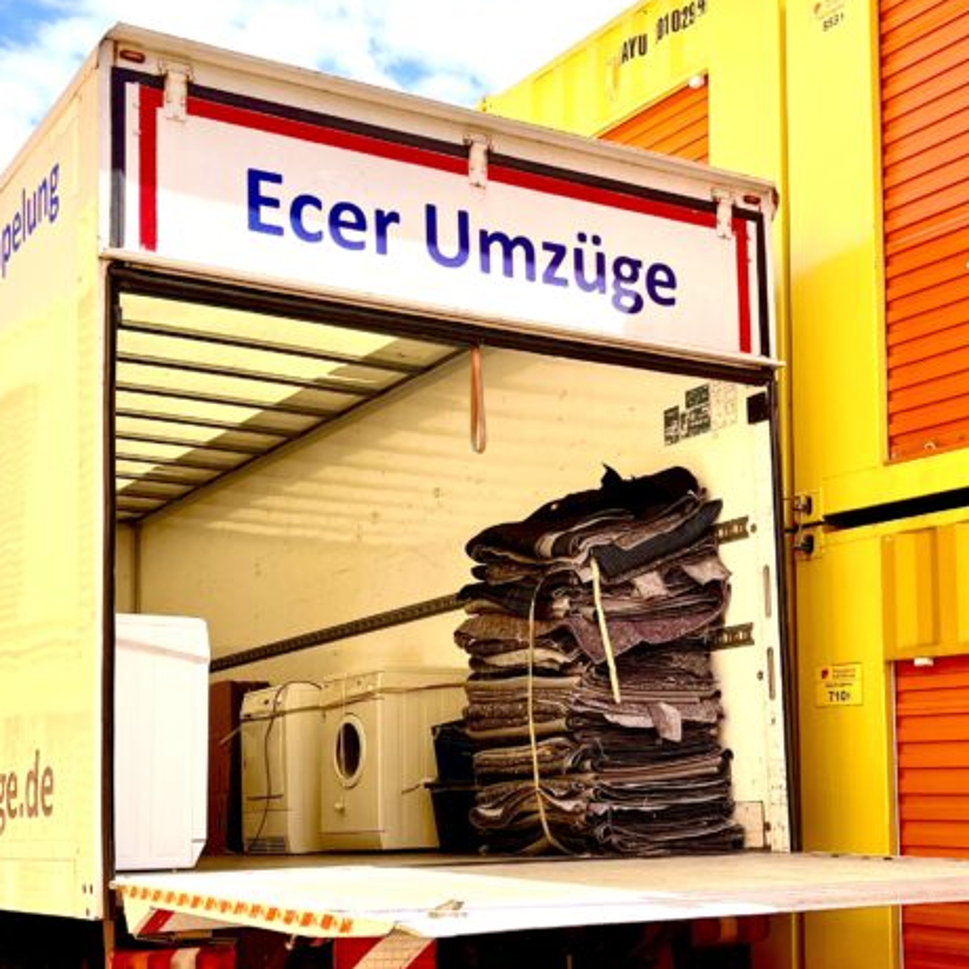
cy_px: 622
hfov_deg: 33.4
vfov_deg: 33.2
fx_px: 1615
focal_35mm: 51
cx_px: 519
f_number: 1.6
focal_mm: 5.1
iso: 50
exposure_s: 1/2358
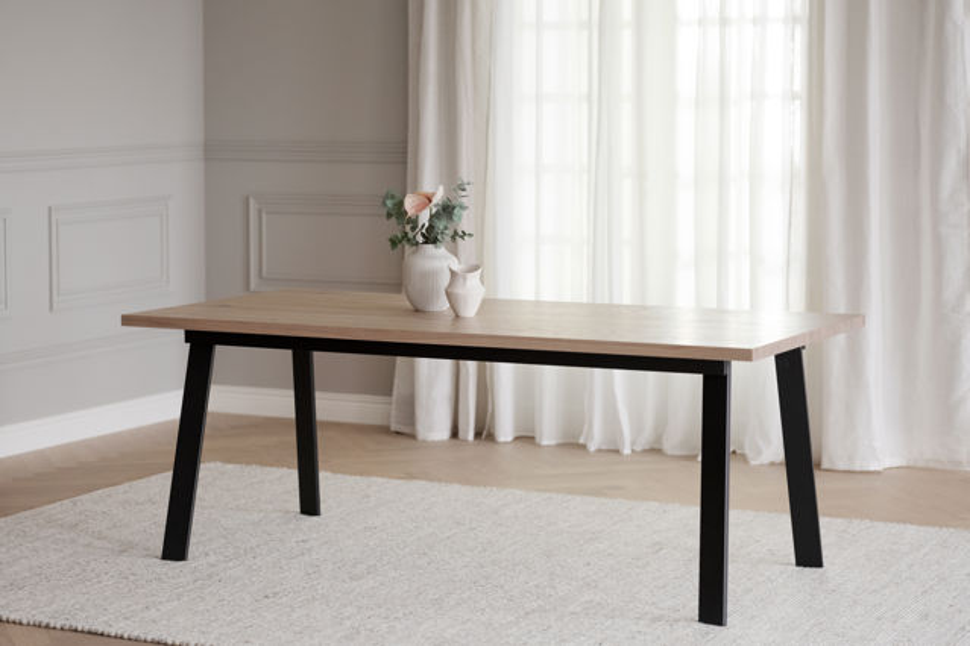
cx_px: 485
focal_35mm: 85
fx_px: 2290
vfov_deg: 16.1
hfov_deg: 23.9
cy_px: 323
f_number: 2.8
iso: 1250
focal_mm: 85
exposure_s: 1/60
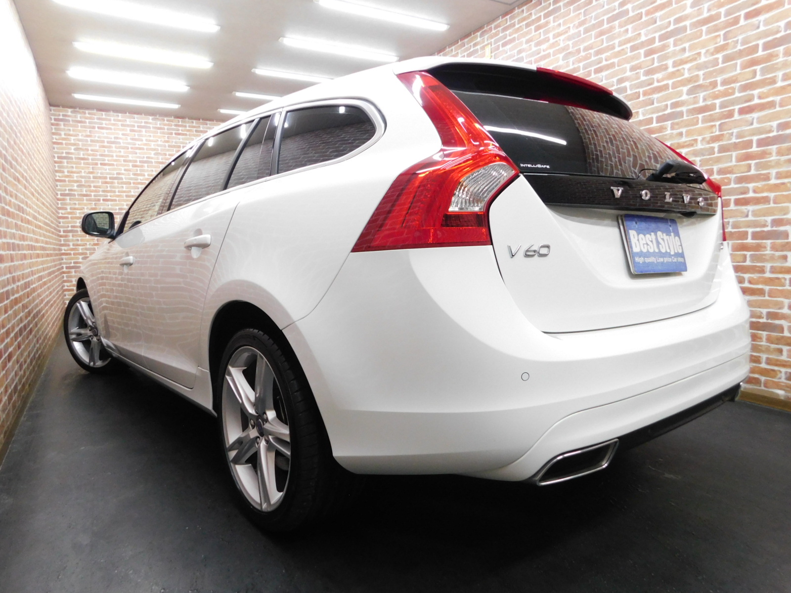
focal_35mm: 23
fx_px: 526
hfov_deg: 73.9
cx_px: 396
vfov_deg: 58.9
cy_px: 296
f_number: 3
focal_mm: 4
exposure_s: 1/30
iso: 400
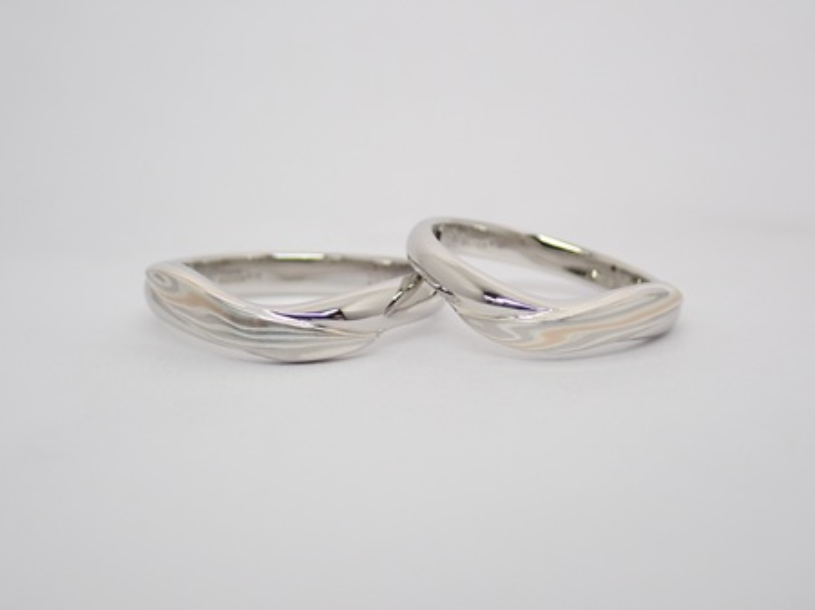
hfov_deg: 27.4
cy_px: 305
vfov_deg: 20.7
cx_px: 408
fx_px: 1671
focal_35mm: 71
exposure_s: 1/125
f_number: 3.9
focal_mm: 12.73
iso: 160
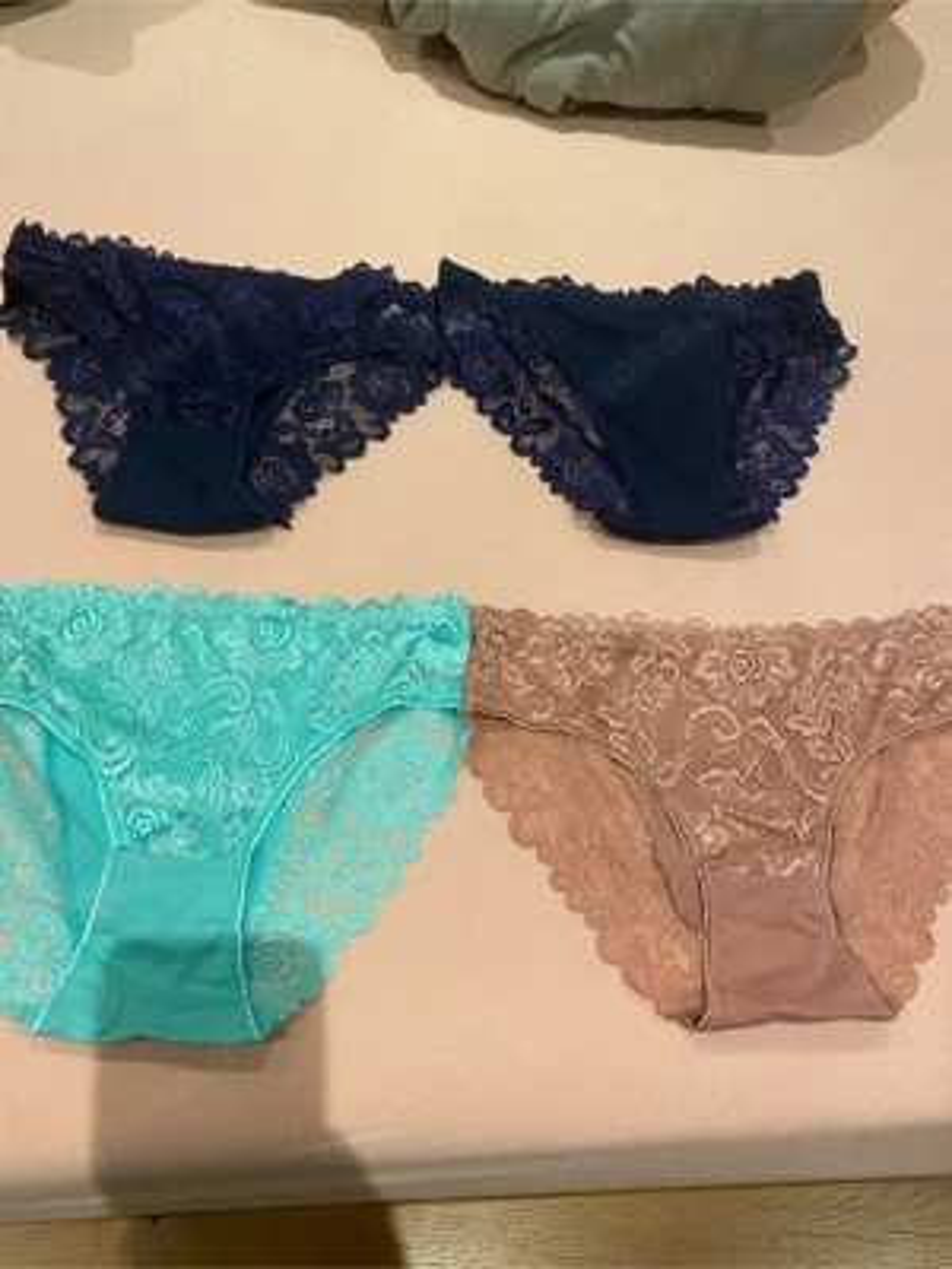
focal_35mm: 26
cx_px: 476
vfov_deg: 67.3
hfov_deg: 53.1
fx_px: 953
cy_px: 634
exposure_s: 1/50
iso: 320
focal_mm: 4.25
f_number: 1.8
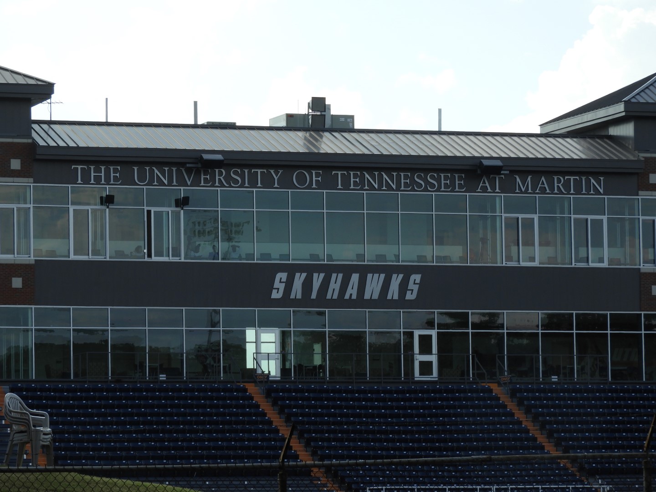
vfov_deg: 7.4
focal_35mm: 200
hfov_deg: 9.9
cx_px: 328
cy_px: 246
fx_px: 3790
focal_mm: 35.8
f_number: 5.3
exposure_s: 1/400
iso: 100
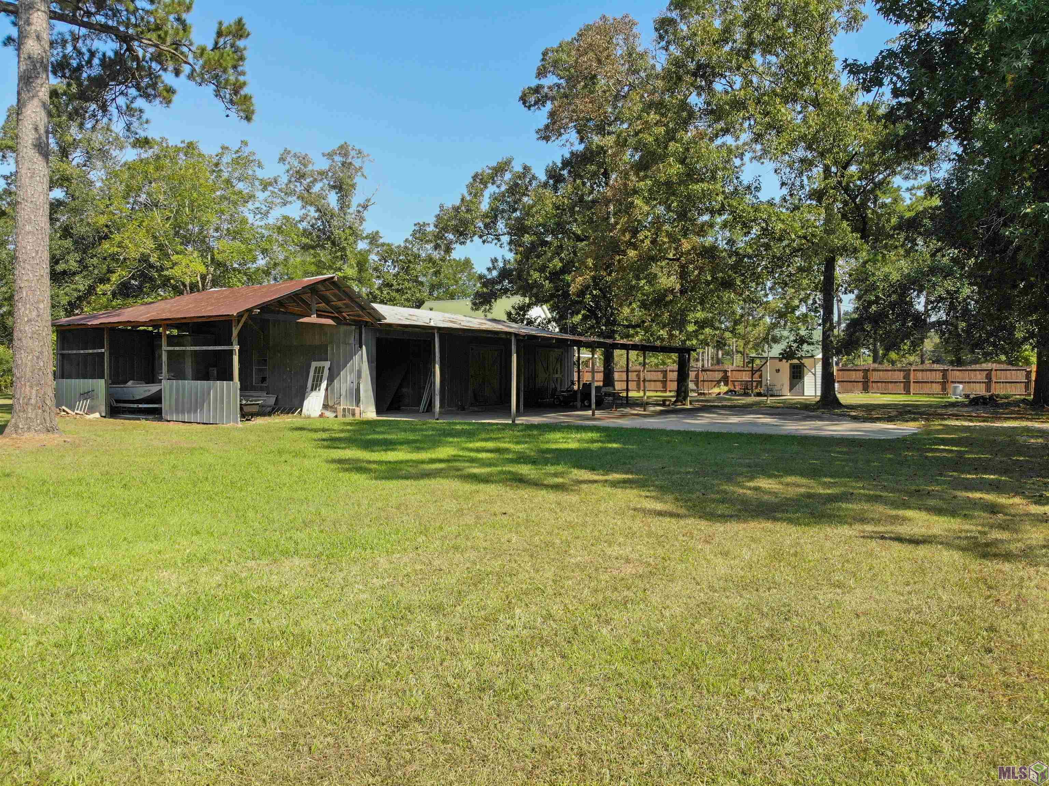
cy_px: 393
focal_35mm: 24
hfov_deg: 71.6
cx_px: 524
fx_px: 727
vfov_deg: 56.8
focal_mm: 4.5
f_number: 2.8
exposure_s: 1/580
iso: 100
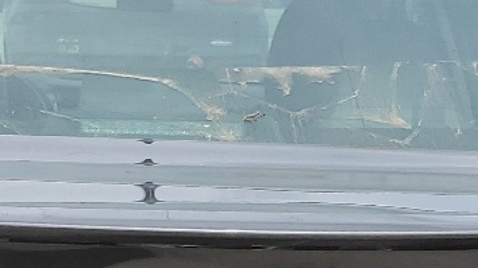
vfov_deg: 9.0
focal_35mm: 128
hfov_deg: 16.7
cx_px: 188
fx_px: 1622
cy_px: 489
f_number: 1.5
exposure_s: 1/2500
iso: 50
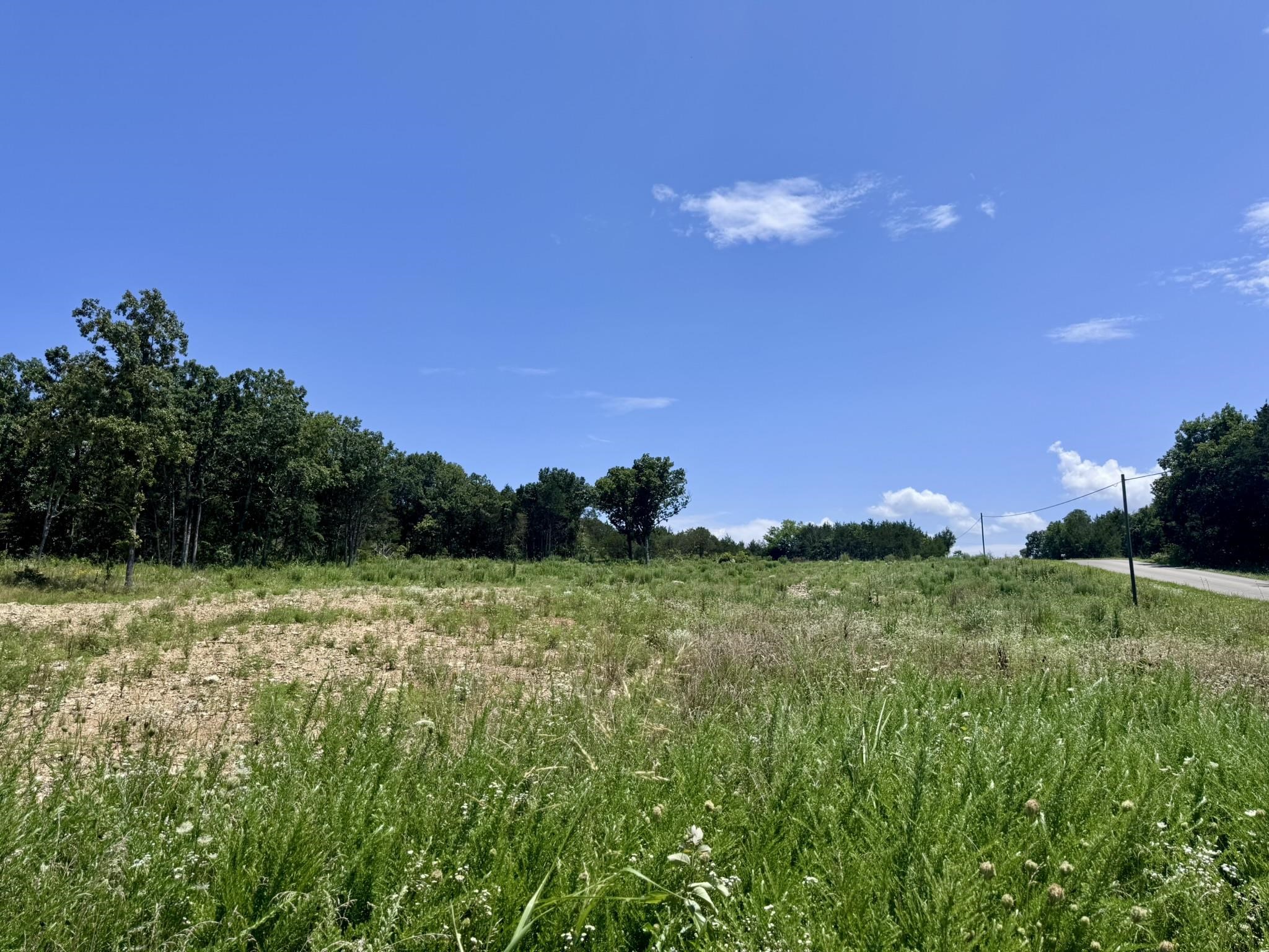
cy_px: 476
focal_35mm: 24
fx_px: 880
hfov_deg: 71.6
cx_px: 634
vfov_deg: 56.8
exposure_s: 1/6410
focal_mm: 6.76
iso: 80
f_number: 1.78
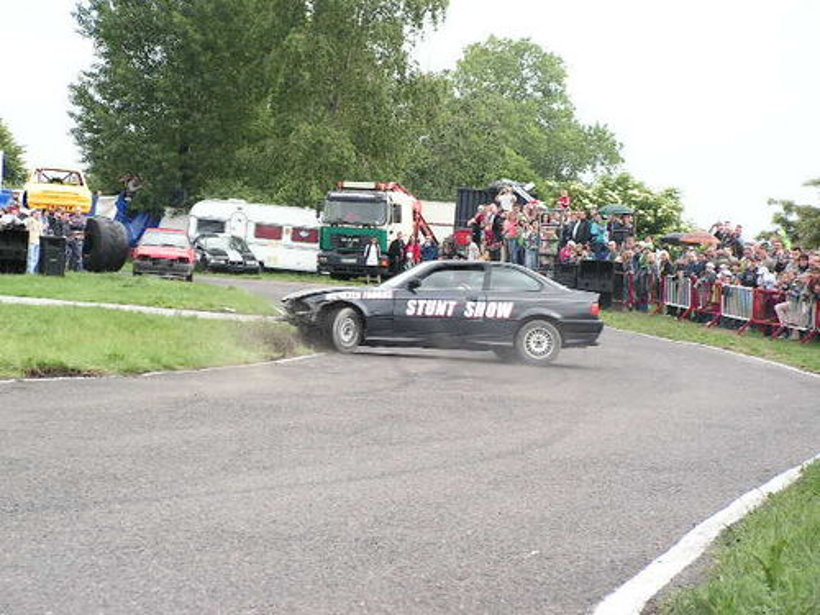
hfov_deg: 17.4
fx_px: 2677
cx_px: 410
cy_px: 308
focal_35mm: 113
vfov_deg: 13.1
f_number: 3.4
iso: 125
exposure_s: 1/100
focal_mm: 18.9
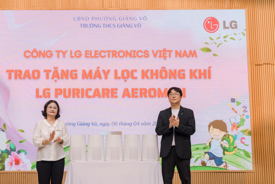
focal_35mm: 47
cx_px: 111
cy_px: 112
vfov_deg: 28.6
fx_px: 359
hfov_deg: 41.7
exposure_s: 1/160
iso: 100
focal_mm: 37
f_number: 3.2
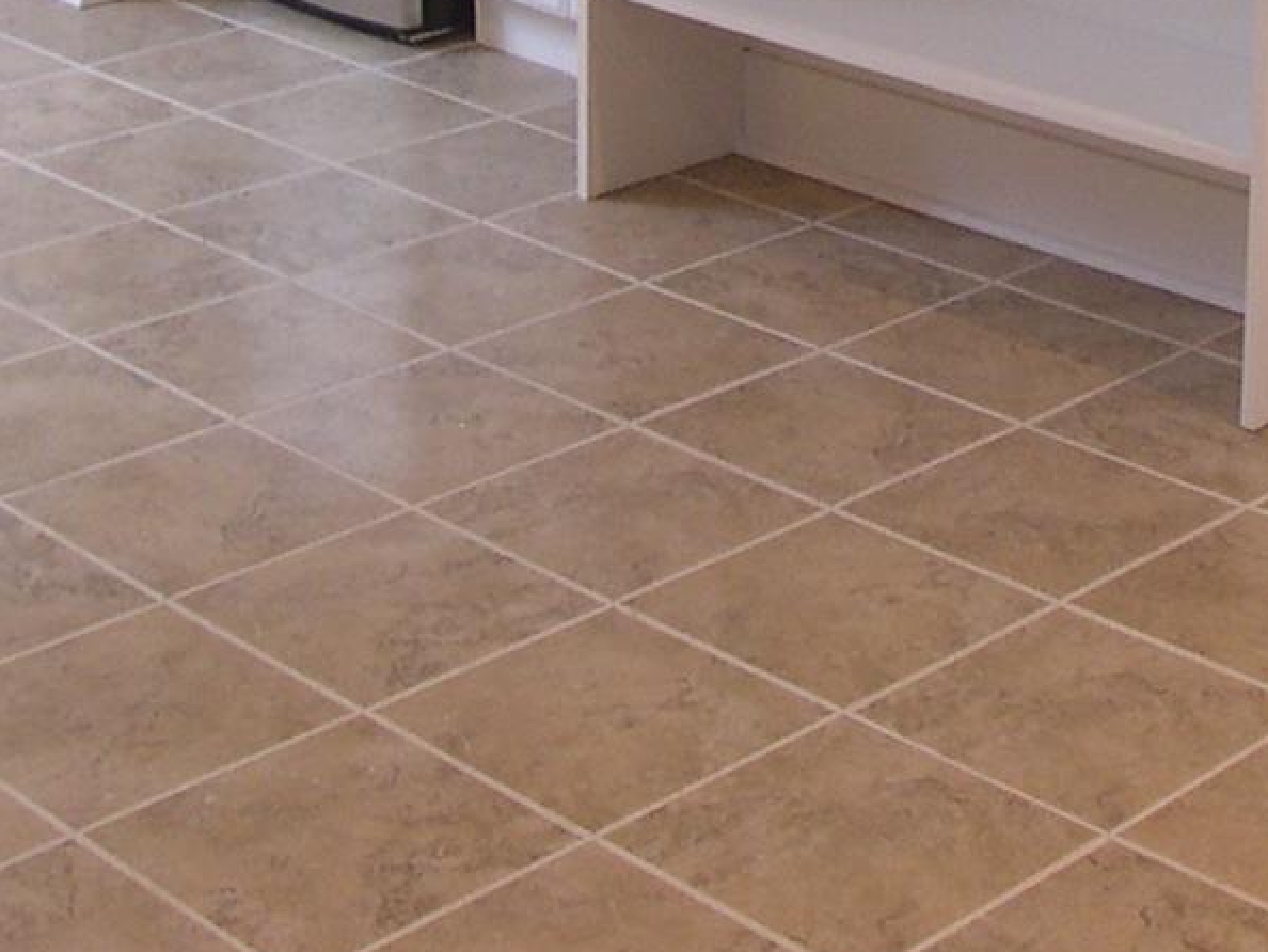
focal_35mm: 131
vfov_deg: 10.8
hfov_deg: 15.0
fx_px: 4801
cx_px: 852
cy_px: -561
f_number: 2.8
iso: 100
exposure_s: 1/10.3
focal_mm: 8
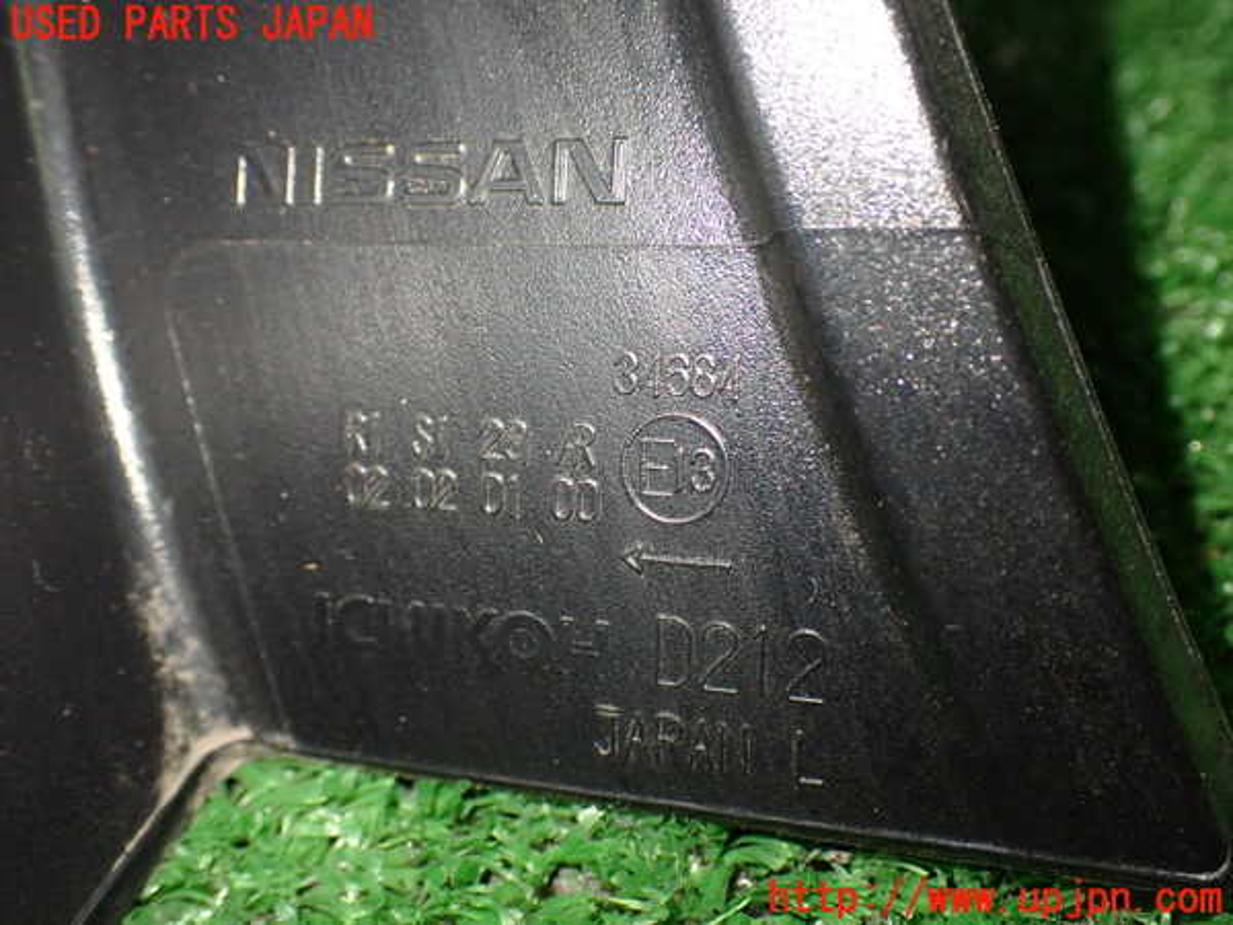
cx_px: 616
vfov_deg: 35.1
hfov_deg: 45.8
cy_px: 462
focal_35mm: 41
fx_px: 1460
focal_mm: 7.31
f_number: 2.8
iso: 800
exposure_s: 1/80
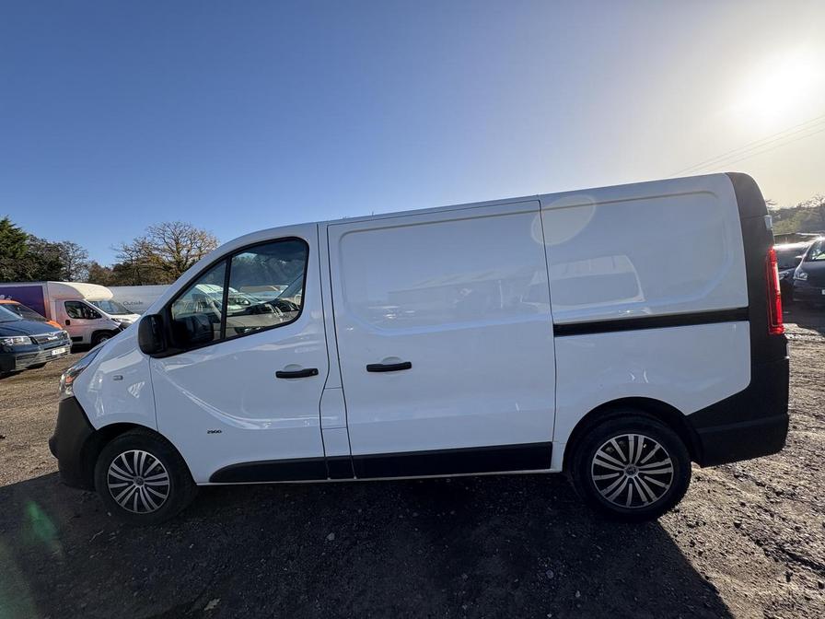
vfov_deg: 85.7
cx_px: 412
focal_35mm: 14
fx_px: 334
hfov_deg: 102.1
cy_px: 310
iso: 40
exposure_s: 1/1078
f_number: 2.2
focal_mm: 2.22
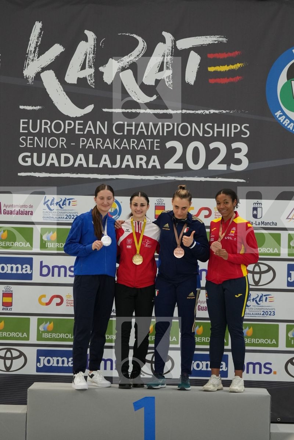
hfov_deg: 13.0
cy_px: 220
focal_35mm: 105
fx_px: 1286
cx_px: 147
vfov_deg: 19.5
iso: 2000
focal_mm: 70
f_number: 2.8
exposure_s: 1/500
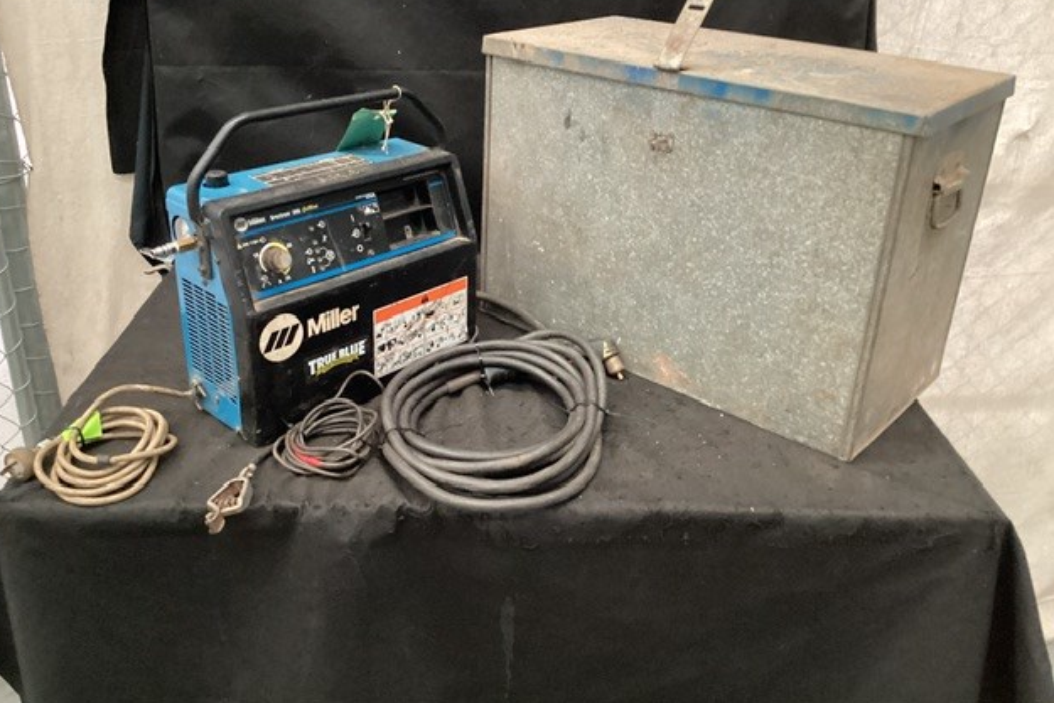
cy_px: 305
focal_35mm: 33
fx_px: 966
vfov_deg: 39.9
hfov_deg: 57.2
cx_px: 516
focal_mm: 3.3
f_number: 2.4
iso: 640
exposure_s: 1/25
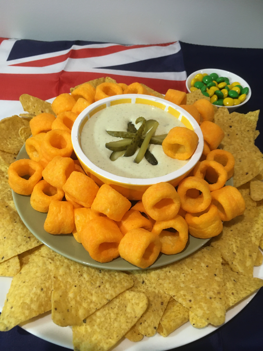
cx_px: 132
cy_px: 176
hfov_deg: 48.2
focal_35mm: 29
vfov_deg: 61.7
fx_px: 294
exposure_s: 1/33
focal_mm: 4.15
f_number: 2.2
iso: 160
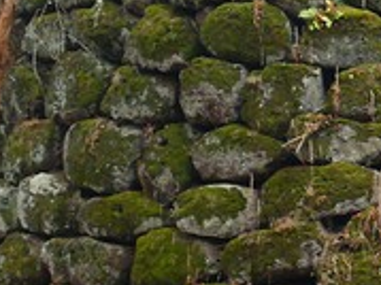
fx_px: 2816
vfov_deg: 5.8
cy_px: 87
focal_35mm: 256
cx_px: 560
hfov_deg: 7.6
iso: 200
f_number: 3.2
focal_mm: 12.8
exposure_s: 1/100
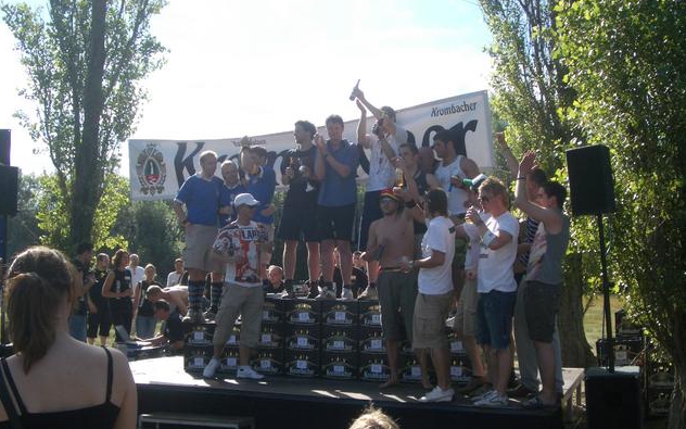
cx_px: 344
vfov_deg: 29.2
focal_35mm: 44
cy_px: 244
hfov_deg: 45.3
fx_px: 823
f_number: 4.6
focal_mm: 6.8
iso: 50
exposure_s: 1/250
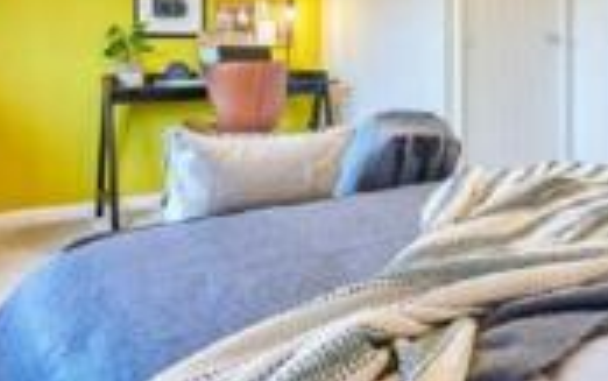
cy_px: 44
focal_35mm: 39
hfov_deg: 48.3
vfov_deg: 31.4
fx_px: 647
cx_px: 461
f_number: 10
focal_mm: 14
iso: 100
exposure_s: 1/3
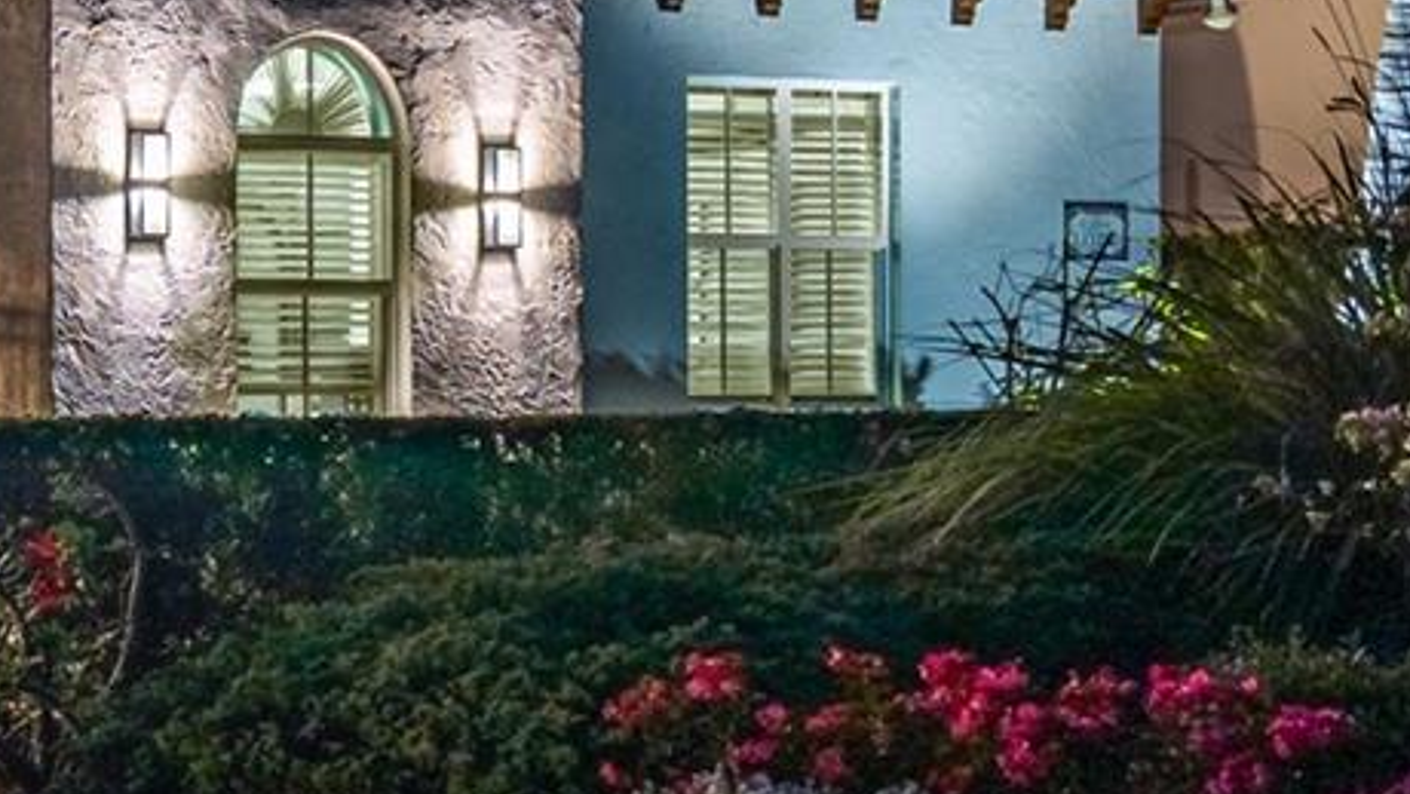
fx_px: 4188
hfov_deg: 16.4
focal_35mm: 112
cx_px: -1024
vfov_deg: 10.8
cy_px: 60
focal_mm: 24
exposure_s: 1.6
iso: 100
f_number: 9
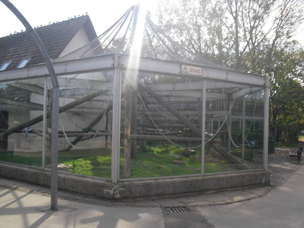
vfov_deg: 39.7
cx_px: 152
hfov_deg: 51.4
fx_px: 316
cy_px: 114
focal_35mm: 36
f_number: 7.8
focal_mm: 6.3
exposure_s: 1/100
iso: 100
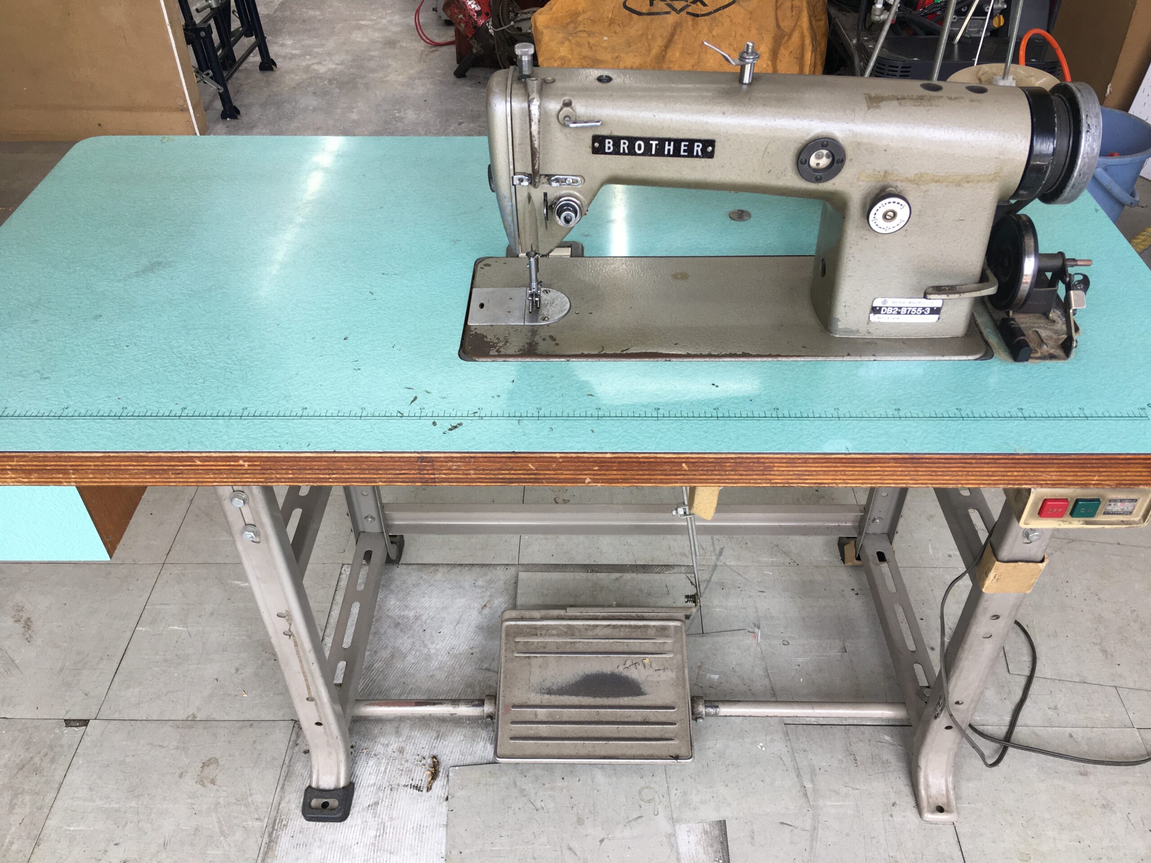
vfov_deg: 48.2
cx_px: 576
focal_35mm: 29
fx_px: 964
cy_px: 432
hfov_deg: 61.7
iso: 32
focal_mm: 4.15
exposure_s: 1/120
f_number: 2.2
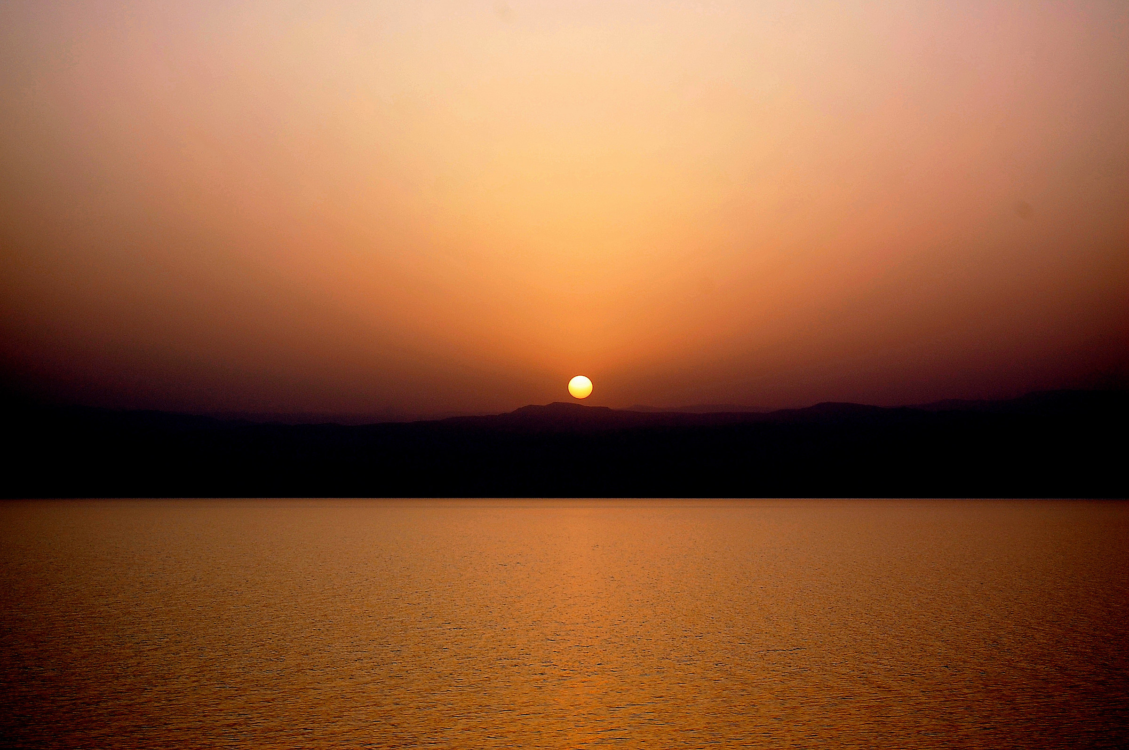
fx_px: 2585
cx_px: 564
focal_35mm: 82
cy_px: 375
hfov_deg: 24.6
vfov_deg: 16.5
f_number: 6.3
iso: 200
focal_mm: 55
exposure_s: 1/160
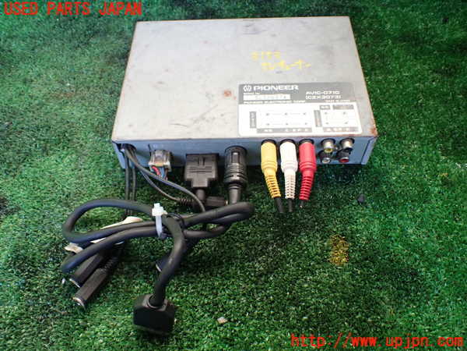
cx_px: 234
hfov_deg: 60.0
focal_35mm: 30
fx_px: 405
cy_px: 176
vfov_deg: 46.8
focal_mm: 5.4
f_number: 2.3
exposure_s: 1/125
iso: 200
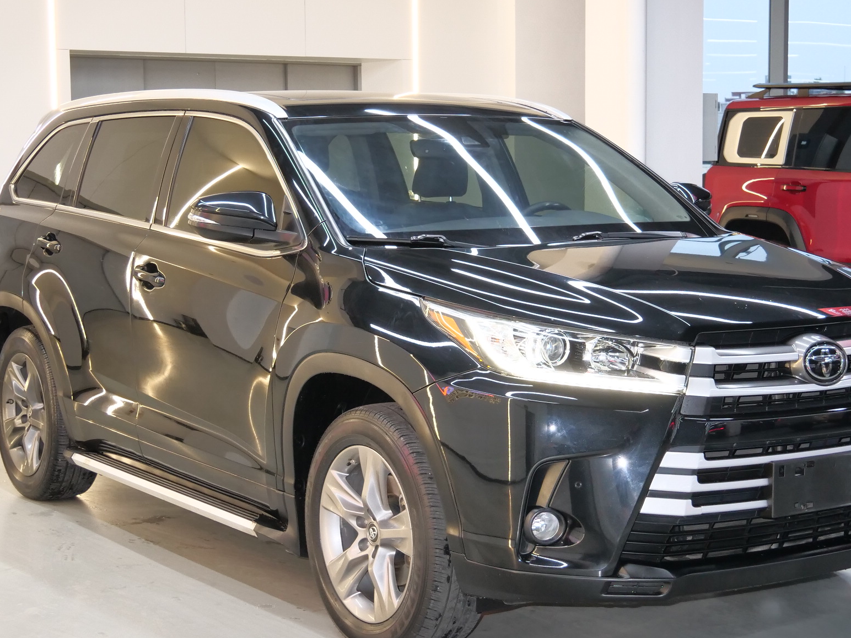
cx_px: 493
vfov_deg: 21.6
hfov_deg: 28.5
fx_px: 1672
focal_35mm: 68
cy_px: 325
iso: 800
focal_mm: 20
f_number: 4.1
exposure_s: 1/25
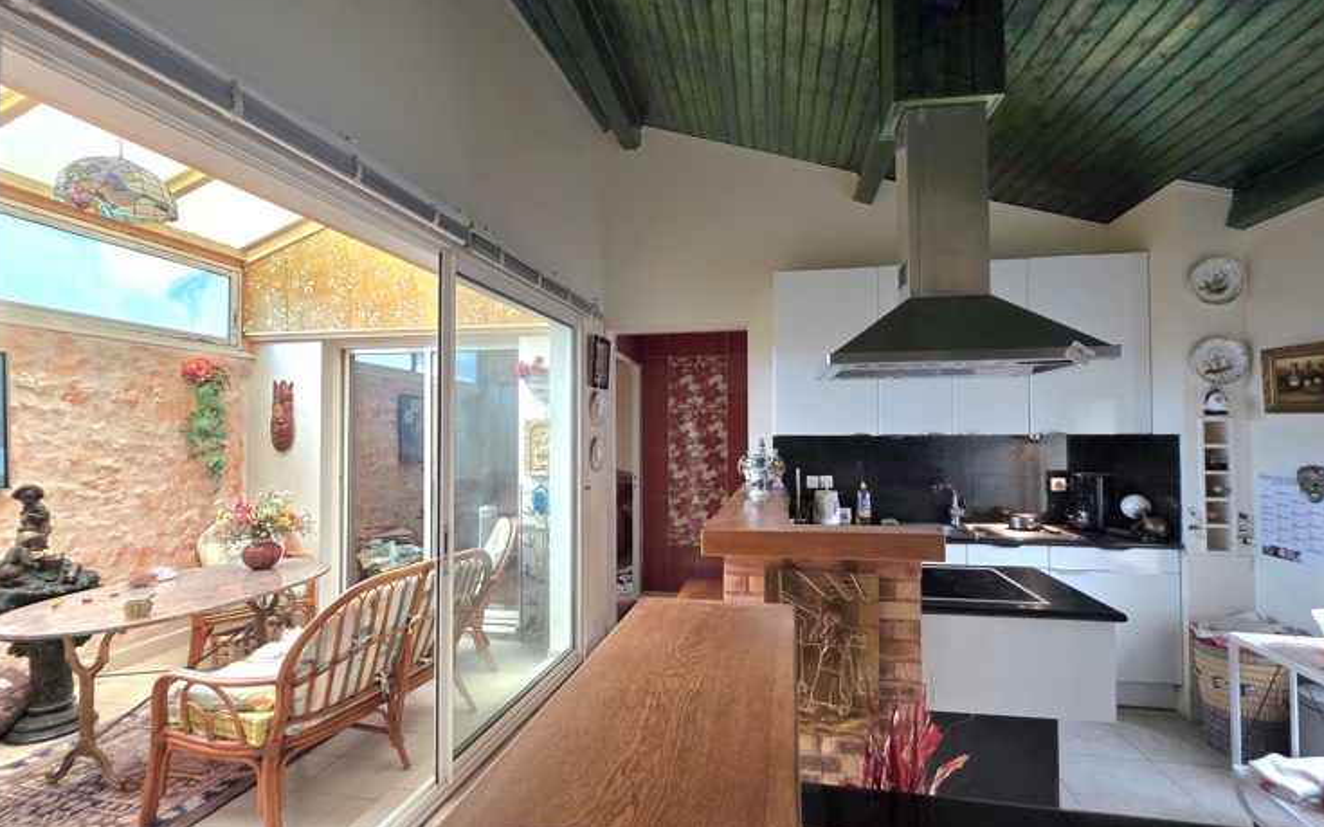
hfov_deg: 101.5
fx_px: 541
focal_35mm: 15
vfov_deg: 74.7
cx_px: 677
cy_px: 425
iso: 250
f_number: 1.9
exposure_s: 1/50.3
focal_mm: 2.2
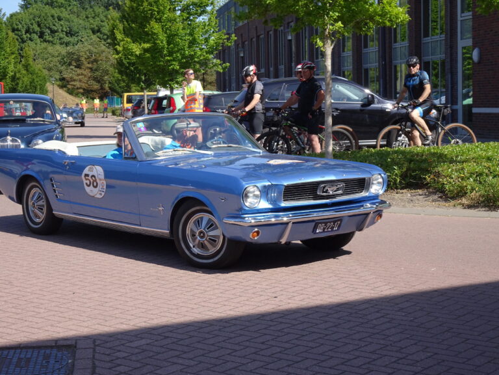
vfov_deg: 21.0
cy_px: 188
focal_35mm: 70
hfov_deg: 27.8
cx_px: 250
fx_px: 1009
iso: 80
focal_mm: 12.01
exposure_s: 1/400
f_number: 5
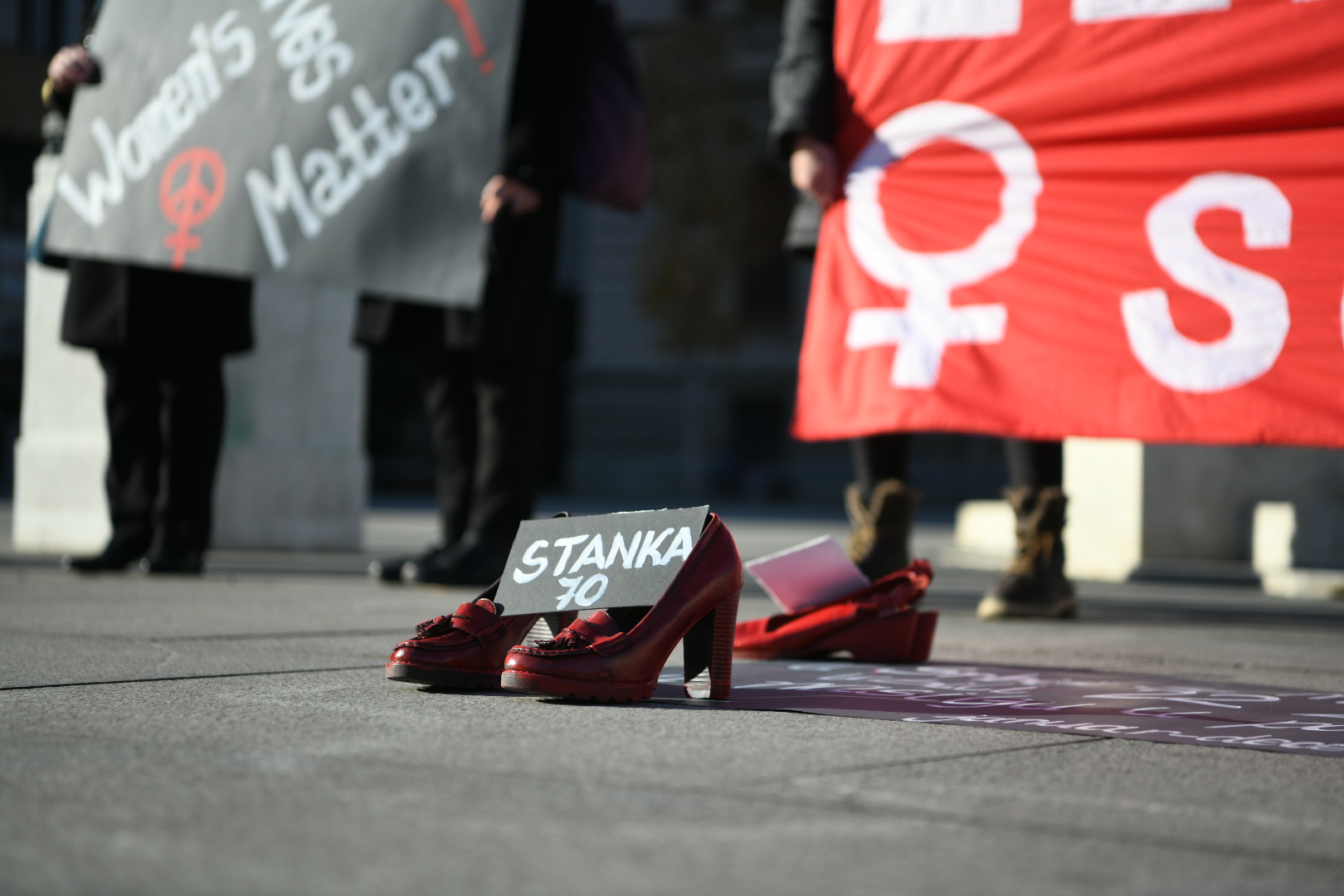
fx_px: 2613
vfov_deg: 19.5
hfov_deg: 28.8
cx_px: 672
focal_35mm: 70
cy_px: 448
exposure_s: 1/5000
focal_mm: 70
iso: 500
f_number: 2.8
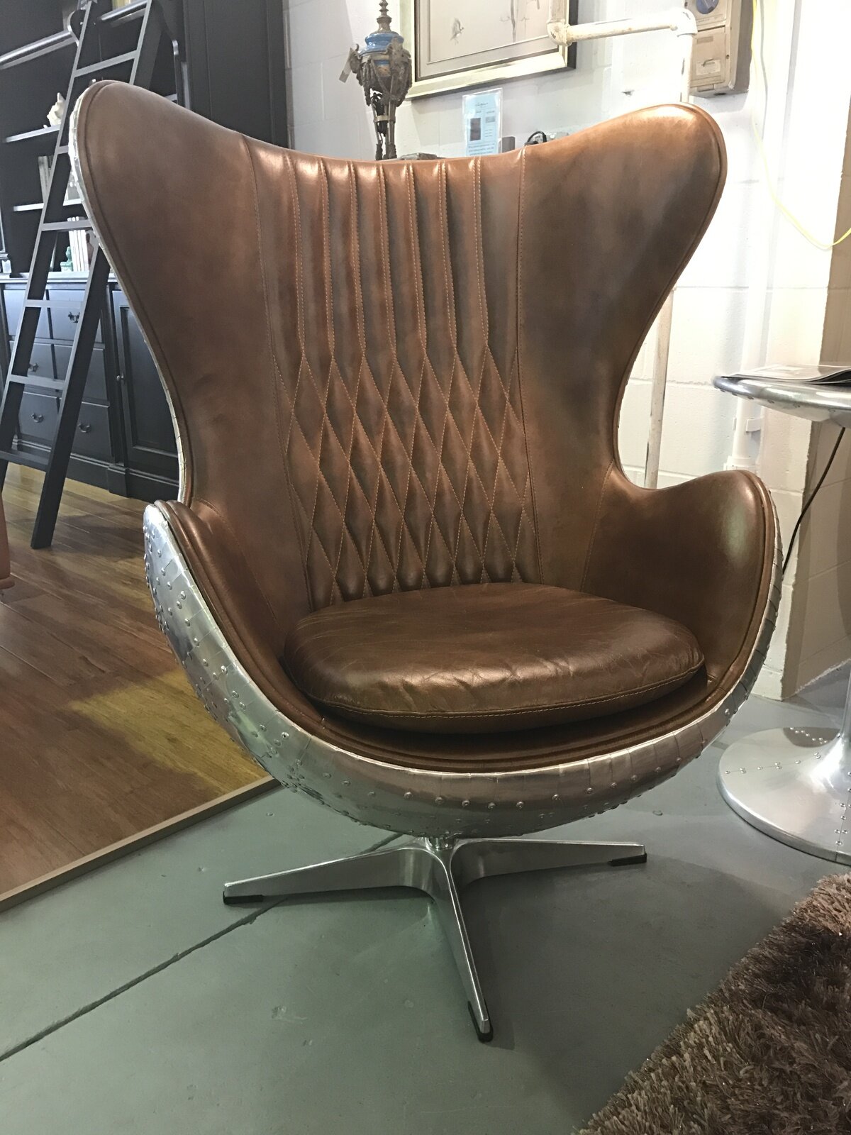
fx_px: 918
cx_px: 426
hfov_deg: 49.7
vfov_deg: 63.4
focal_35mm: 28
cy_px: 568
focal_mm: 3.99
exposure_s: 1/16
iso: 64
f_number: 1.8
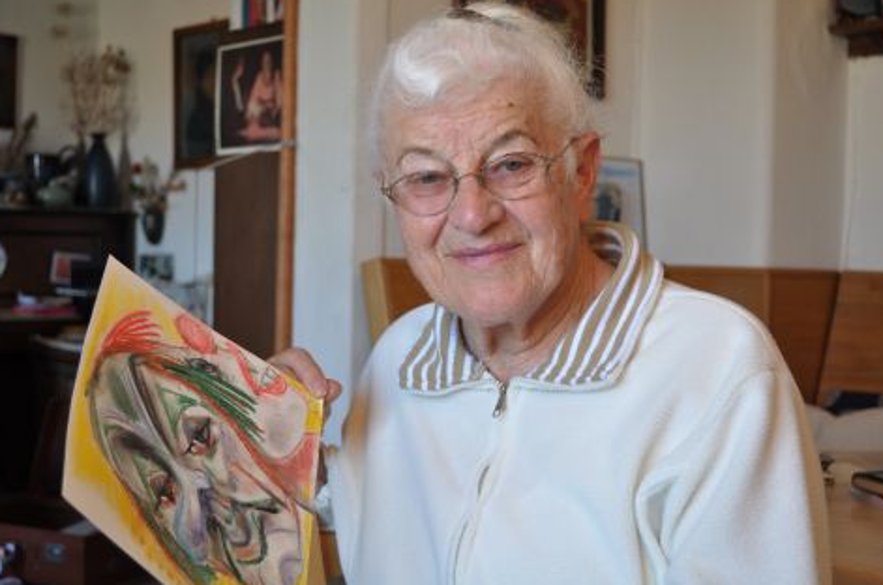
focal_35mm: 51
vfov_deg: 26.4
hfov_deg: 39.0
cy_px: 285
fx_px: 1248
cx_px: 450
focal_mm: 32
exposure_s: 1/50
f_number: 4.8
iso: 400
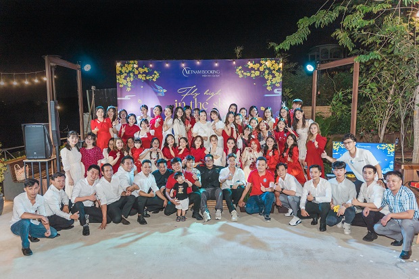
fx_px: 326
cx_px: 210
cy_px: 140
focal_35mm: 28
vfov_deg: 46.4
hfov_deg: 65.5
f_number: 3.2
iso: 800
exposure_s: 1/200
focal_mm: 28
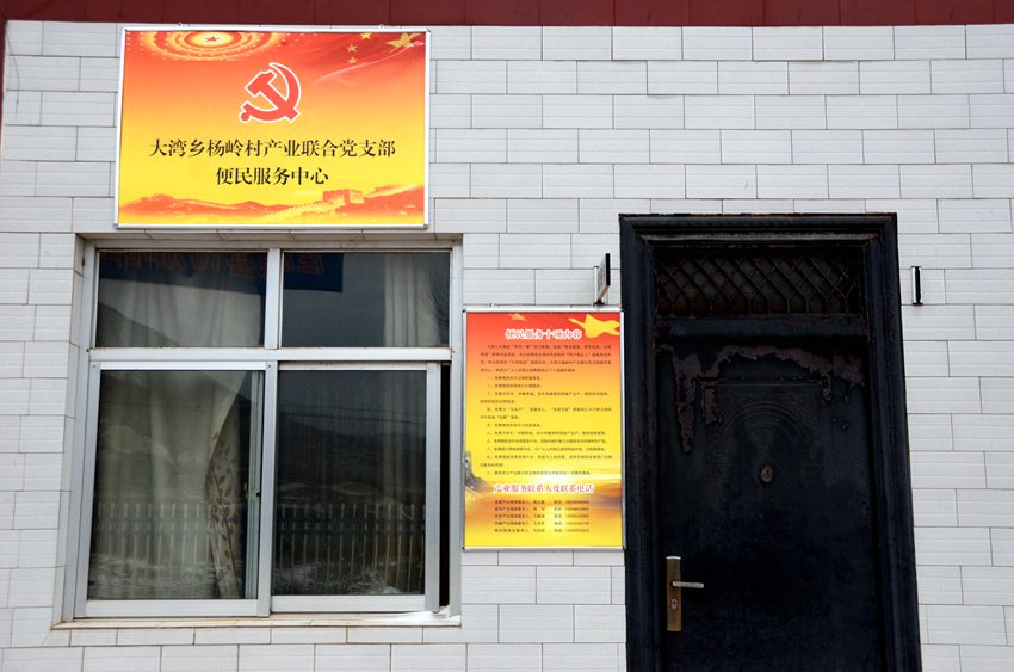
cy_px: 336
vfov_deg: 34.1
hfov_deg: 49.6
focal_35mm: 39
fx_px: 1096
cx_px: 507
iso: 640
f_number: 5.6
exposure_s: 1/2000
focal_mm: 26
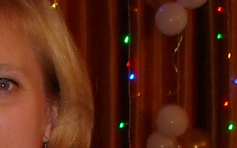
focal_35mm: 214
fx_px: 1382
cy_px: 350
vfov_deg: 5.9
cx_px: 55
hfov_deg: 9.8
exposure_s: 1/60
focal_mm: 5.7
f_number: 2.8
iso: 200
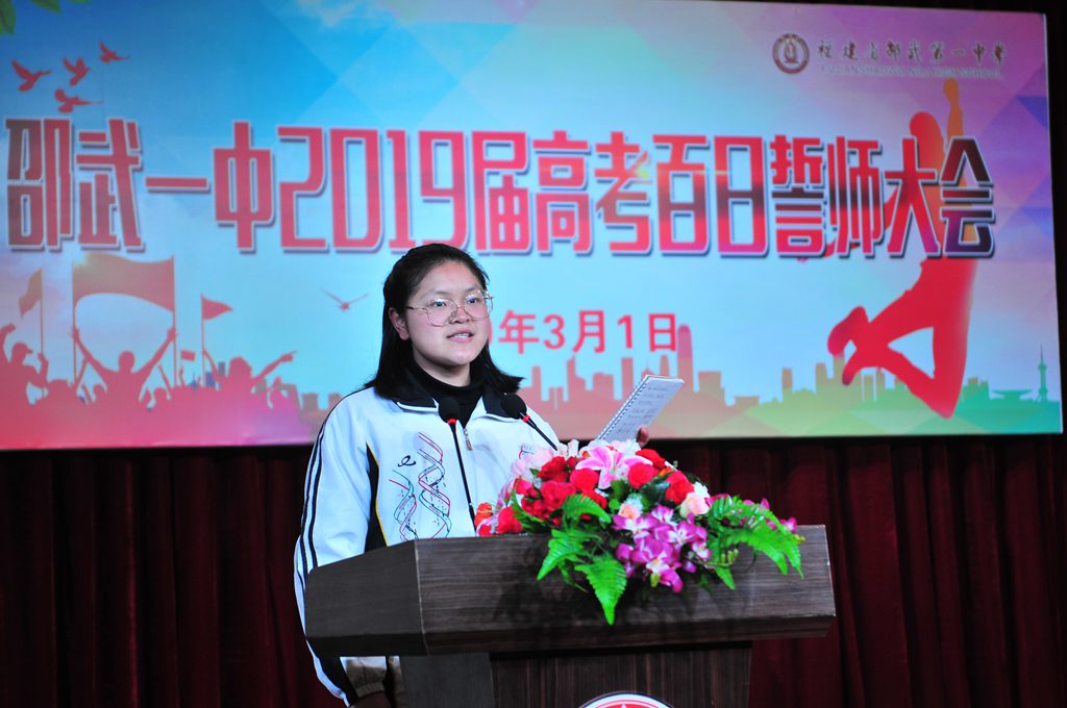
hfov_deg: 19.5
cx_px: 534
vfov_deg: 13.0
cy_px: 354
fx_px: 3108
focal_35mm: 105
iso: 320
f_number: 2.8
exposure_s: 1/160
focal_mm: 70
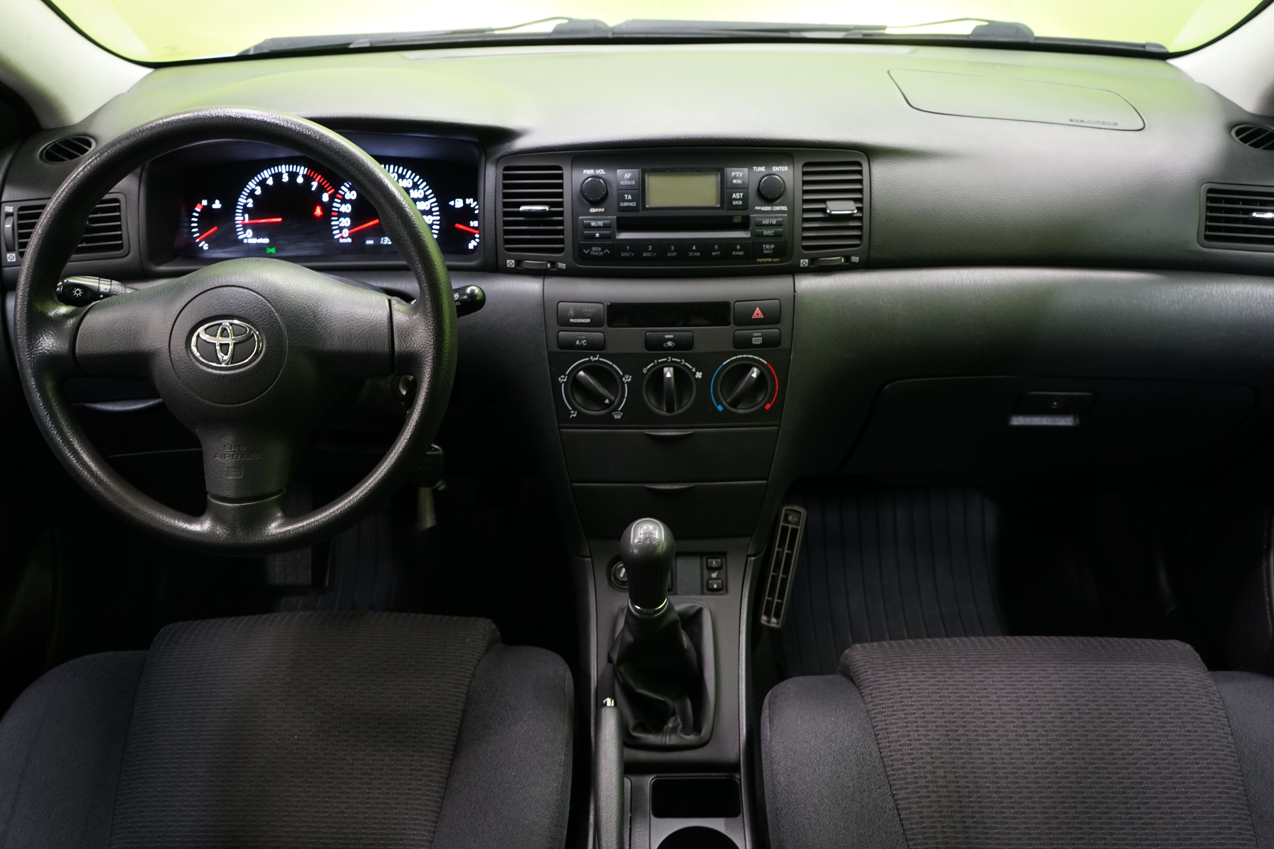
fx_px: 1026
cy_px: 424
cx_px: 637
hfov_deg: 63.7
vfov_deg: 45.0
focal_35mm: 29
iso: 1600
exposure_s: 1/15
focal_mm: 29
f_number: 5
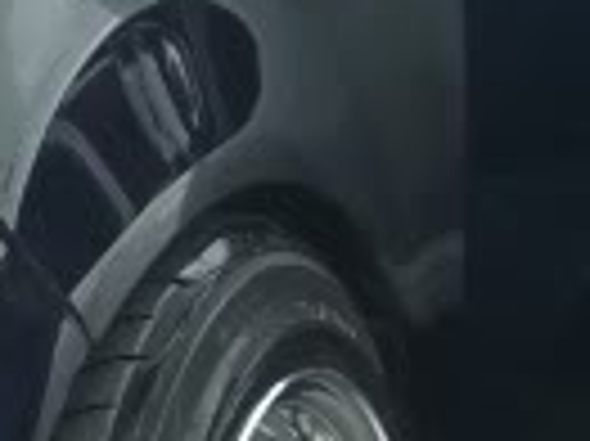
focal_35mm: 298
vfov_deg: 5.0
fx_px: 5075
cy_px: 158
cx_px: -635
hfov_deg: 6.4
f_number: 2.8
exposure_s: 1/250
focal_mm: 7.9
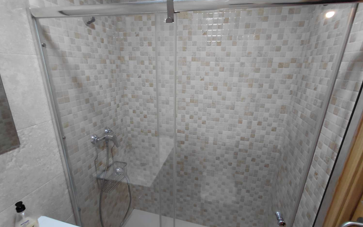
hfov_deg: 94.4
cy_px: 118
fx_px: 168
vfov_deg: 68.0
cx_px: 182
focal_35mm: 17
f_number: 2.2
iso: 125
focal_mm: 1.64
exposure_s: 1/50
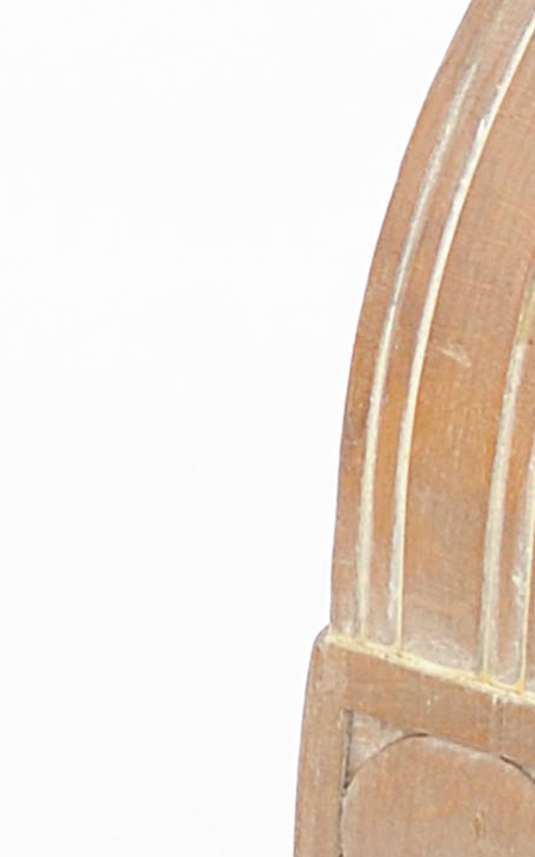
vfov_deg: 7.4
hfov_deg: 4.7
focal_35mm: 282
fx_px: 6579
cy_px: 446
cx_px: 73
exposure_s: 1/250
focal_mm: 31
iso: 320
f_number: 6.3
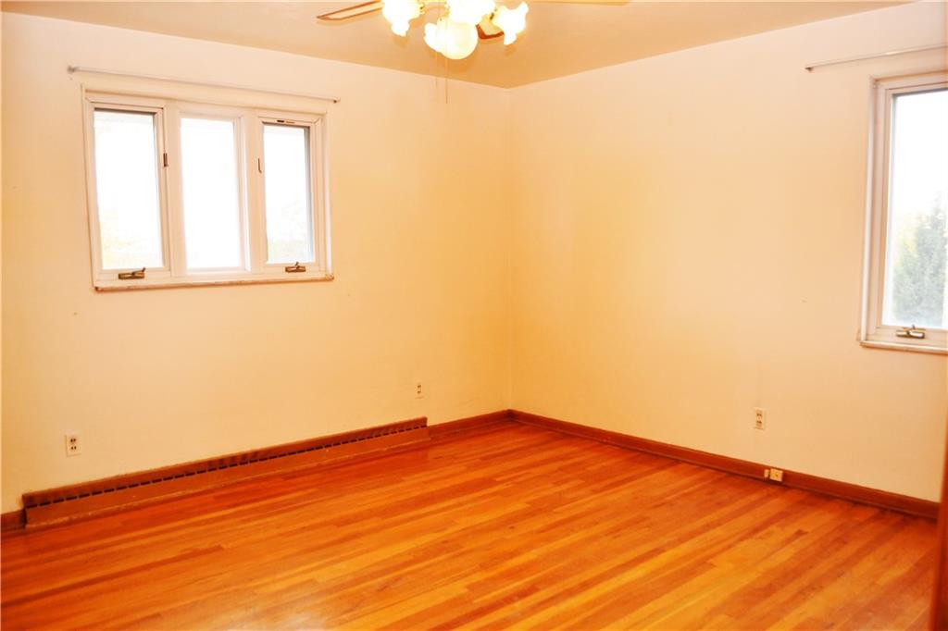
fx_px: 711
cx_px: 474
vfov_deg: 47.9
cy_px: 316
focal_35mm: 27
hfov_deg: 67.4
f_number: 4
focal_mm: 18
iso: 400
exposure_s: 1/60
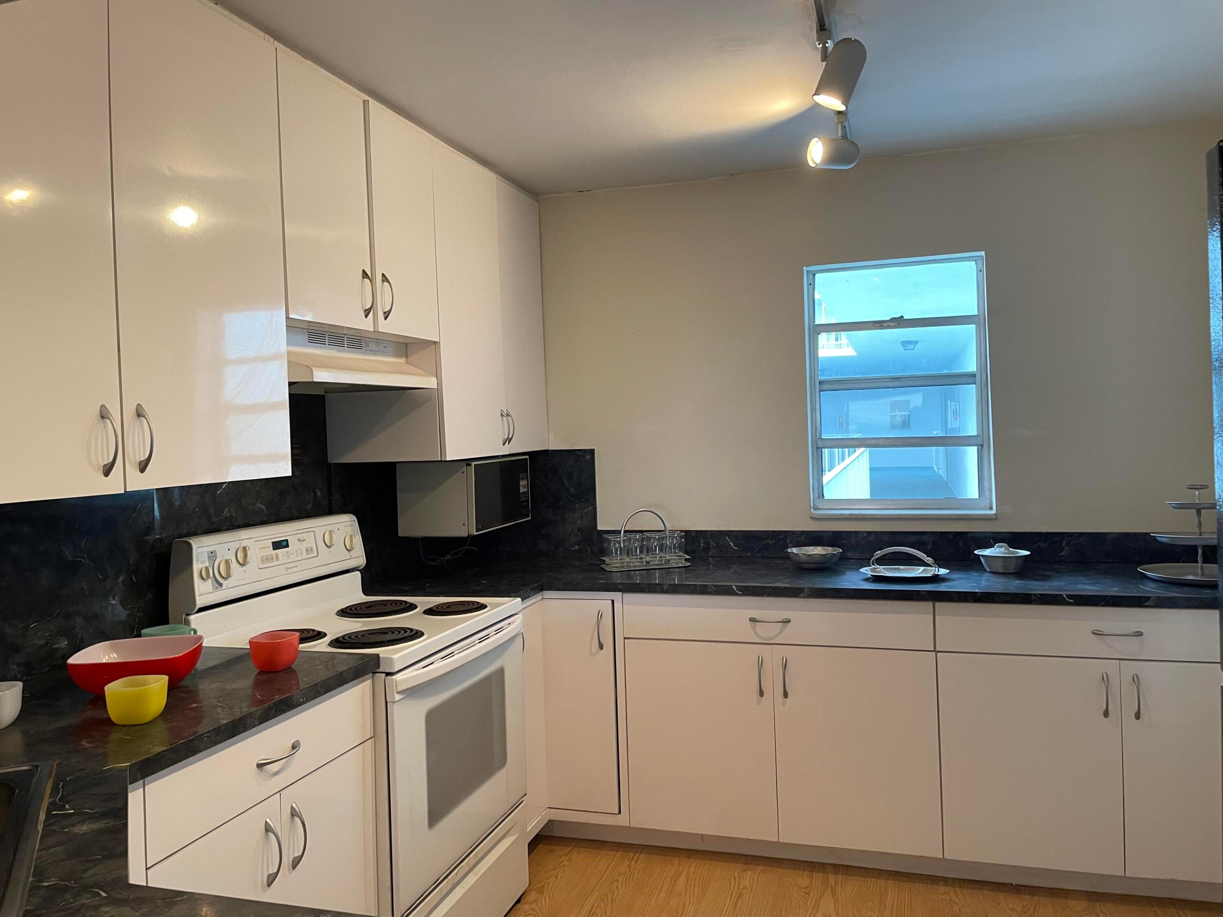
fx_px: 919
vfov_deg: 53.1
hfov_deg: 67.3
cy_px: 458
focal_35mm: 26
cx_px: 612
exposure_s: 1/60
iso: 125
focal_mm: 4.2
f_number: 1.6
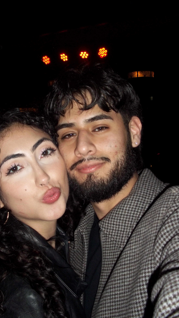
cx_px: 65
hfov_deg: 29.6
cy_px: 159
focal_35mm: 40
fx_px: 338
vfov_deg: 50.5
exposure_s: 1/60
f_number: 3.1
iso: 160
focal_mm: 6.5
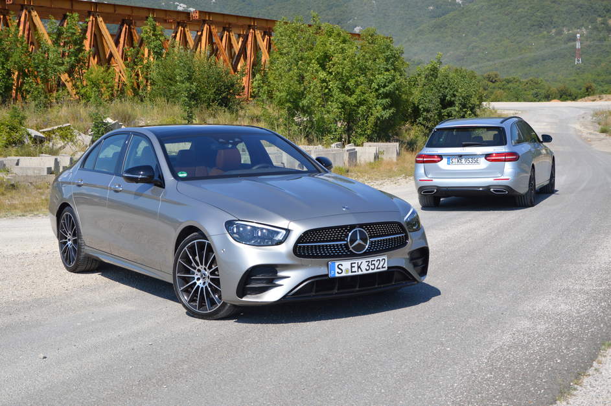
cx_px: 306
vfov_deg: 23.7
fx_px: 966
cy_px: 203
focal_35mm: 57
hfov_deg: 35.1
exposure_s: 1/320
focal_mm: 38
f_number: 9
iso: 100
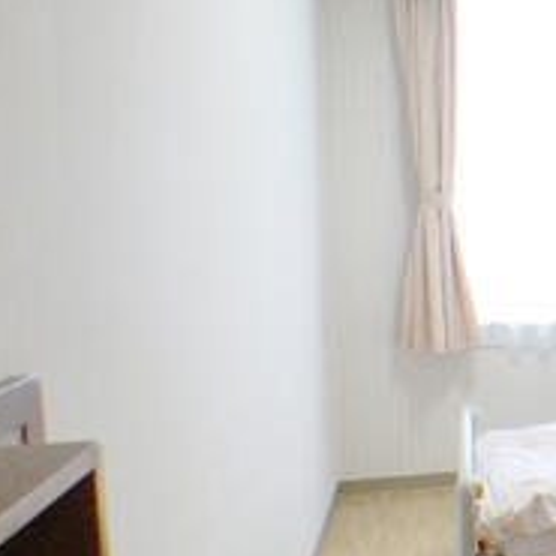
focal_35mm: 89
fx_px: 1617
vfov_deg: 19.5
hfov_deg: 17.2
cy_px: 280
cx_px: 887
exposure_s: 1/40
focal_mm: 3.3
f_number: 2.4
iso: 25
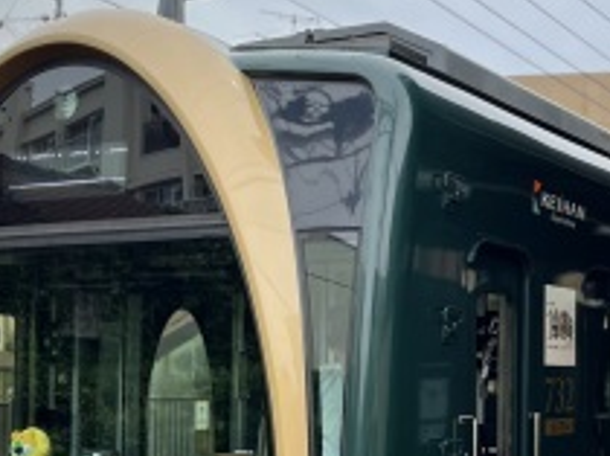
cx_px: 428
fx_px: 1091
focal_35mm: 62
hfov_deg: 30.9
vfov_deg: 23.4
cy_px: 343
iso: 50
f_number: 1.6
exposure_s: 1/2137
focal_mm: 5.1
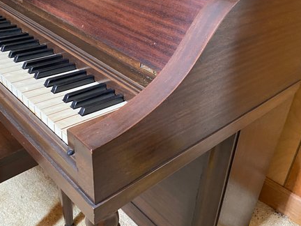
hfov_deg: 48.9
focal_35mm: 38
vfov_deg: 37.7
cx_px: 137
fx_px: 330
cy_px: 110
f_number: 1.8
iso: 500
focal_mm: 4.25
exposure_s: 1/40
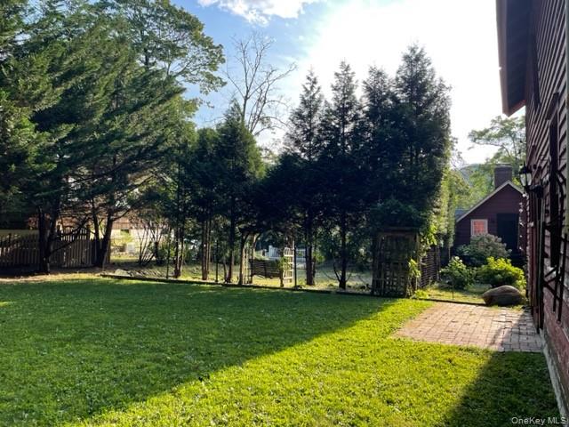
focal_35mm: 26
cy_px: 214
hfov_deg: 67.3
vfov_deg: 53.1
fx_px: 427
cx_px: 284
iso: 32
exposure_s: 1/739
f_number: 1.6
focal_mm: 4.2
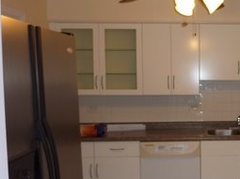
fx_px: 326
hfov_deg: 37.6
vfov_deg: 30.8
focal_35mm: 47
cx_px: 219
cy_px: 109
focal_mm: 4.1
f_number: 3.3
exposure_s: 1/30
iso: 100
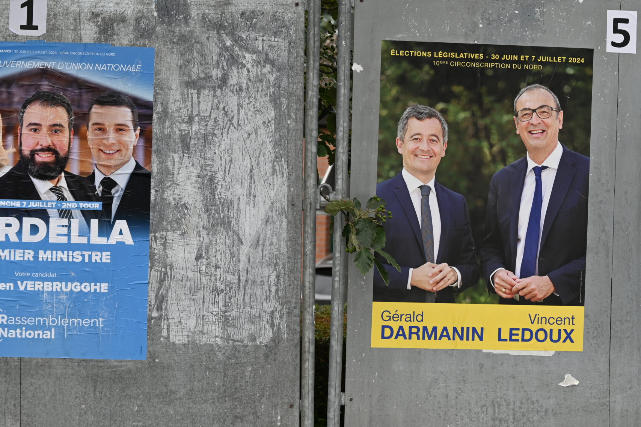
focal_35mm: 99
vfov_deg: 13.8
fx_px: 1763
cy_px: 169
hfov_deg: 20.6
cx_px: 287
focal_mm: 66
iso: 100
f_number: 6
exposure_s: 1/250
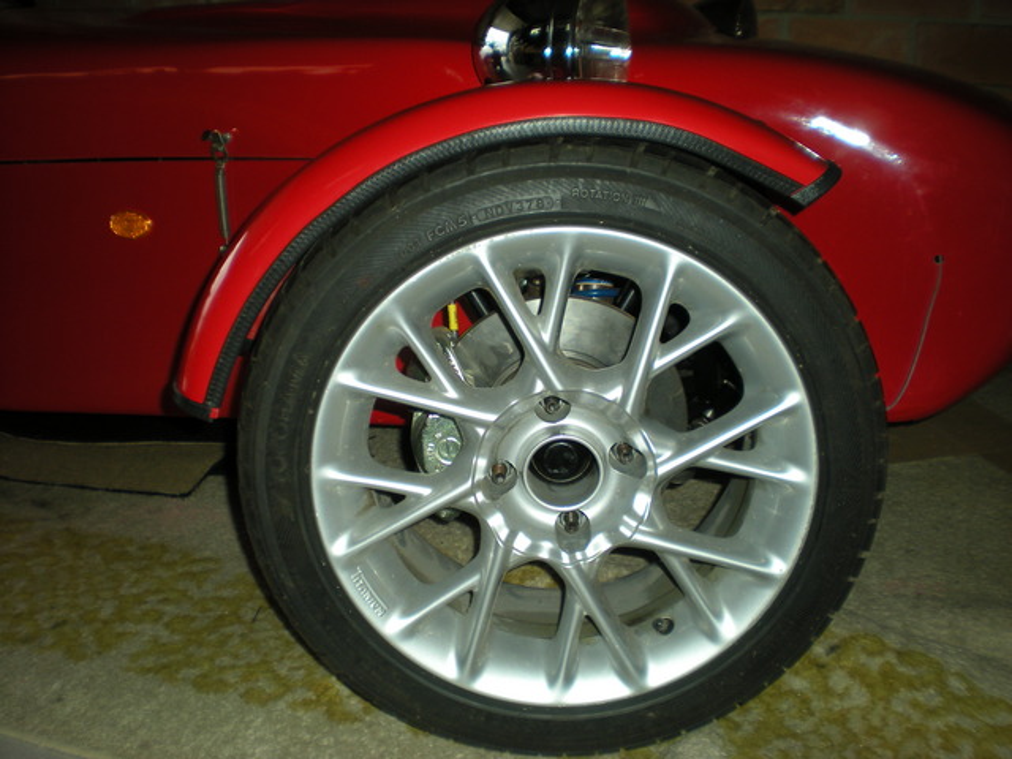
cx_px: 506
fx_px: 1111
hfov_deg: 49.0
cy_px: 380
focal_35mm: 38
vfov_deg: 37.7
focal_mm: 6.3
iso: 64
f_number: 3.1
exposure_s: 1/60
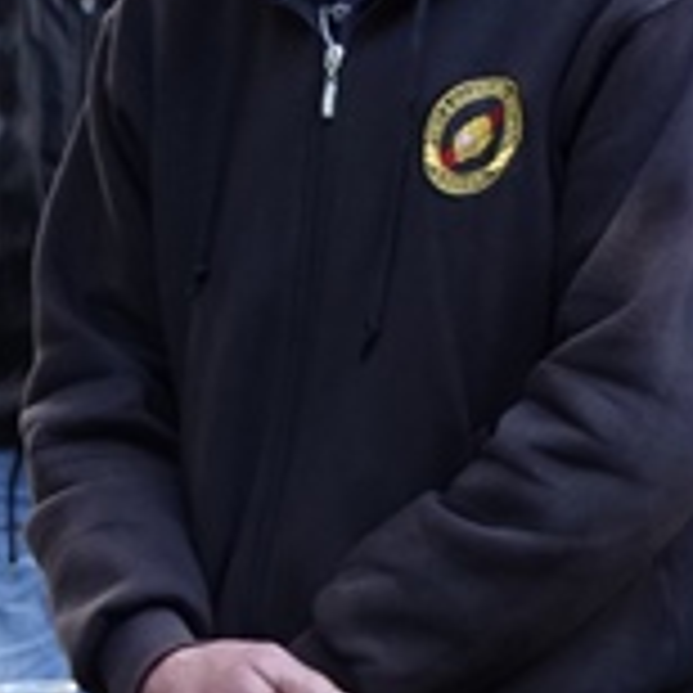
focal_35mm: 514
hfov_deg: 3.3
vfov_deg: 3.4
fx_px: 11642
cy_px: -29
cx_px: 1980
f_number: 3.5
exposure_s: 1/100
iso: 400
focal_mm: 33.51
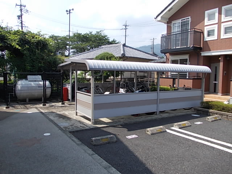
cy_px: 87
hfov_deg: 63.4
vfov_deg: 49.7
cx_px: 116
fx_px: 188
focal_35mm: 28
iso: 80
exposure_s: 1/250
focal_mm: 4
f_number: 5.4
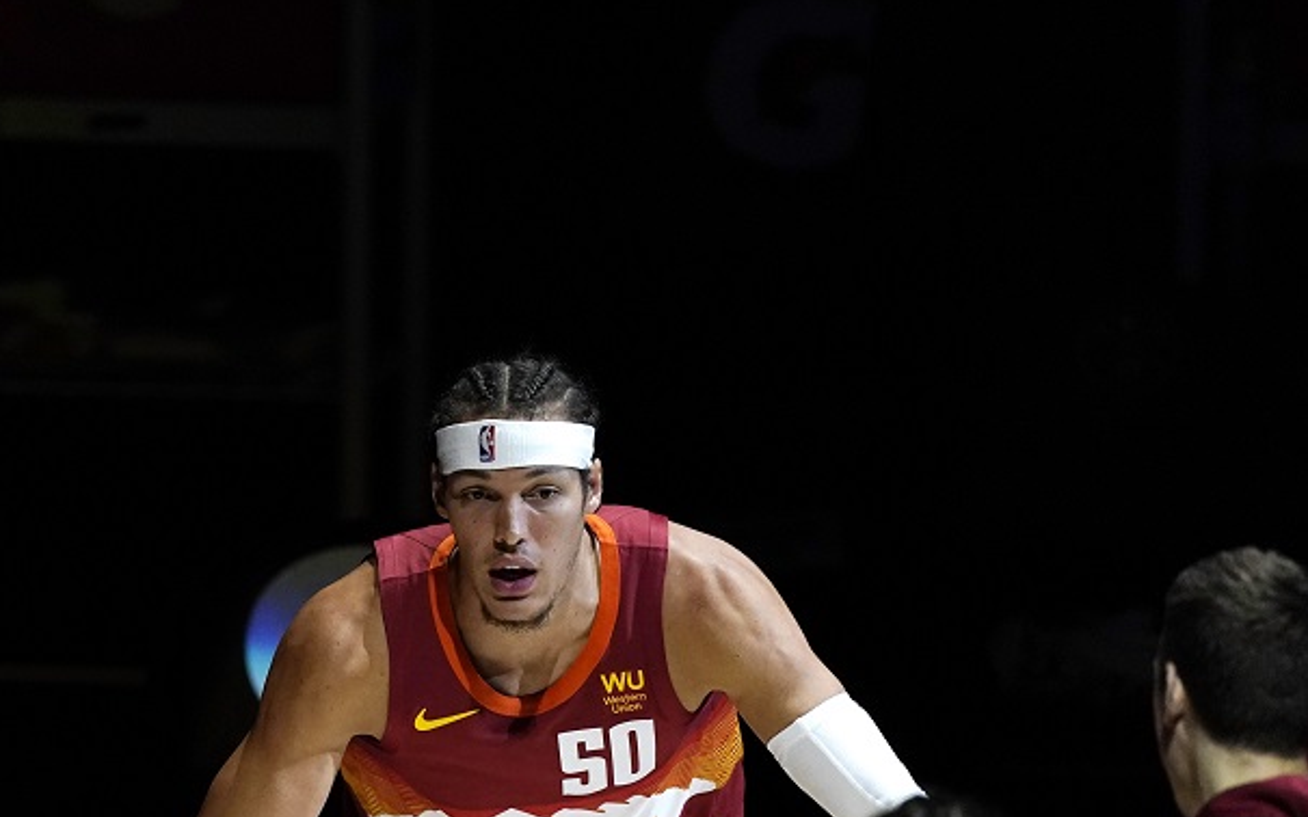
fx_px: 36000
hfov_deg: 2.1
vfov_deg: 1.3
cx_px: 355
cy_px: 672
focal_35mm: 1010
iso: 4000
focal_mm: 600
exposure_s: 1/1000
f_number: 4
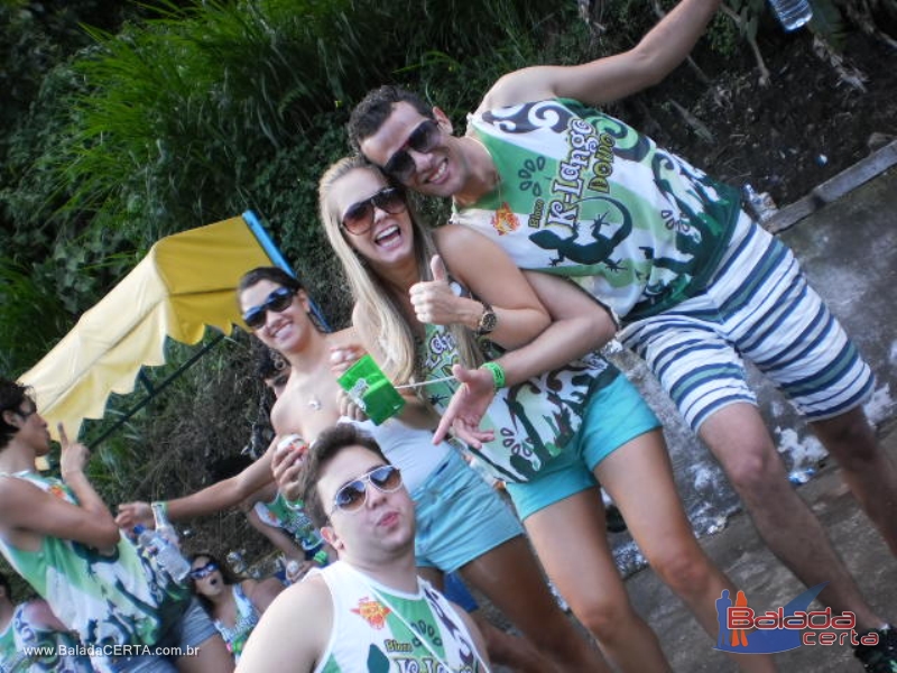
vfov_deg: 39.7
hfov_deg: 51.4
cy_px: 336
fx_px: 933
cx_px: 448
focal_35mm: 36
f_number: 3.1
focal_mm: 6.3
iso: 100
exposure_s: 1/60
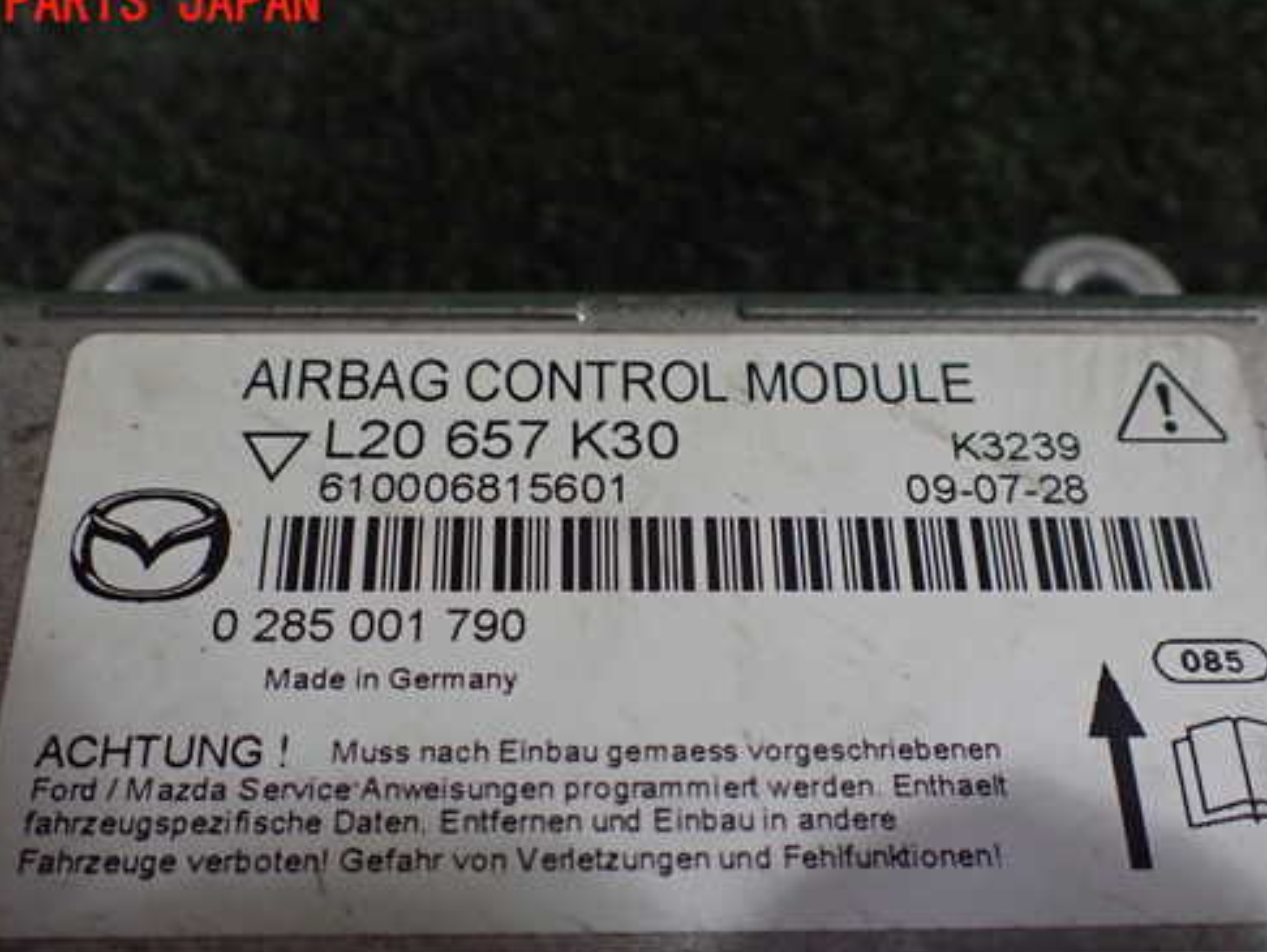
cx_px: 628
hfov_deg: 50.1
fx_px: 1355
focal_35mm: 37
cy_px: 558
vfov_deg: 38.6
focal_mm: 5.4
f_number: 2.3
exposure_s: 1/80
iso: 800
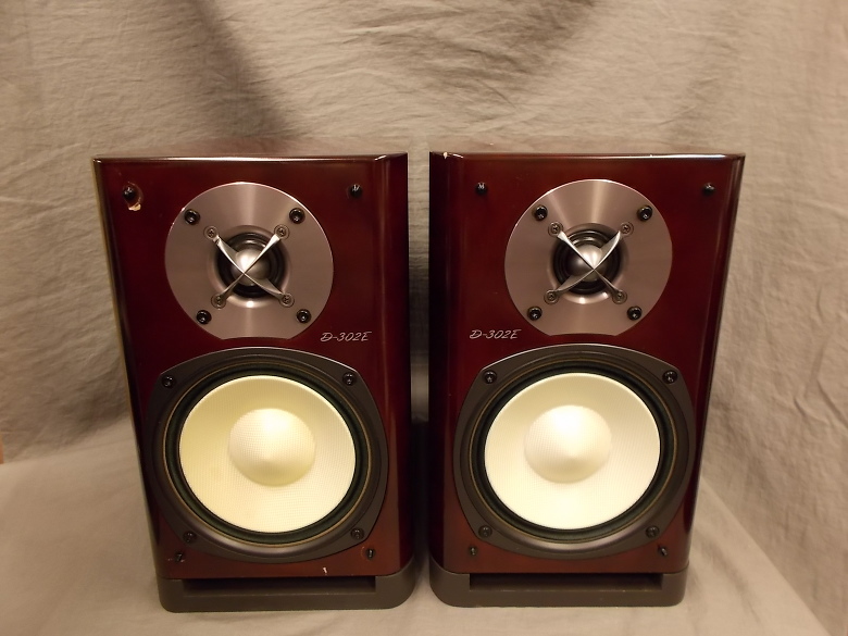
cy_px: 318
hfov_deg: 67.3
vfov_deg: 53.1
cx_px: 424
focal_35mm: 26
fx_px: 637
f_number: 3.2
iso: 200
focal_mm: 4.6
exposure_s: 1/13
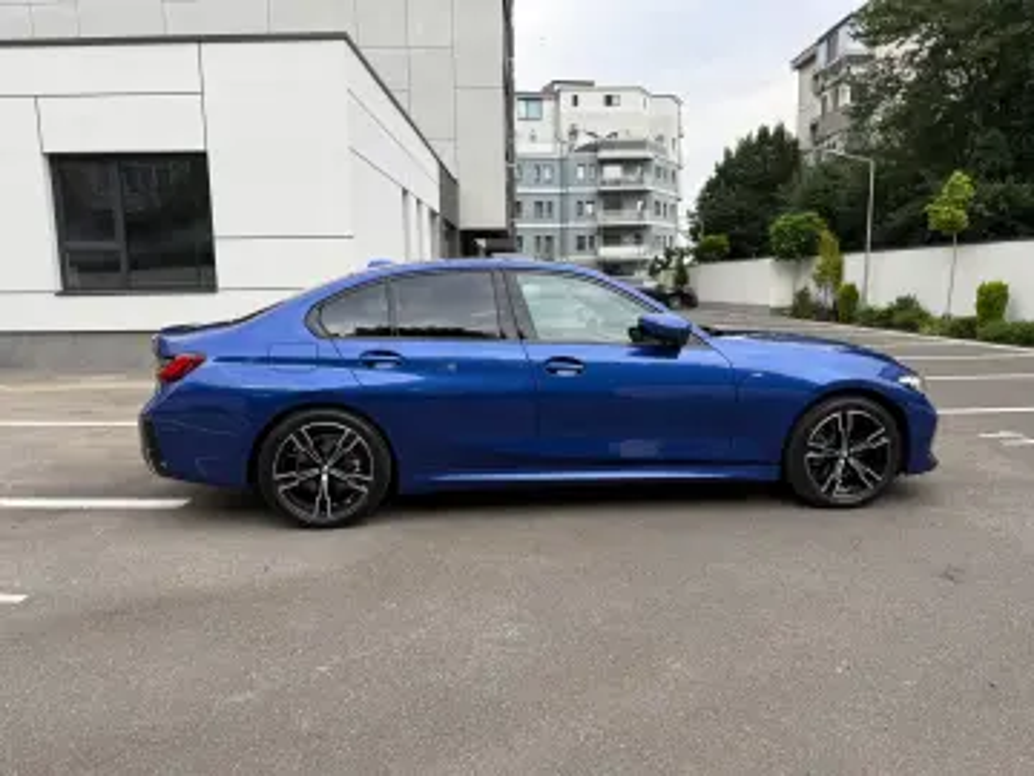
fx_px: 717
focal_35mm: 24
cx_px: 517
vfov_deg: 56.8
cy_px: 388
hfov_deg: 71.6
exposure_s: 1/796
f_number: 1.78
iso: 80
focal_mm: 6.76
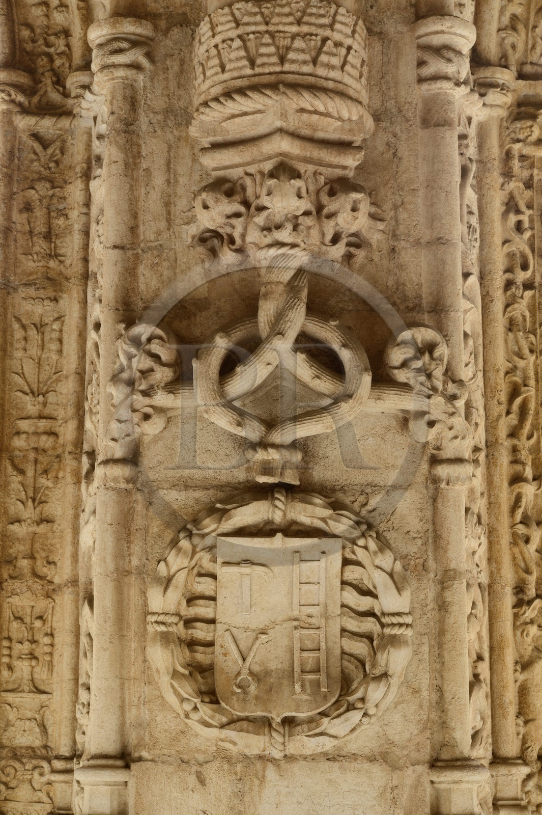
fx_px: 1582
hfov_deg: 19.4
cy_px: 408
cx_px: 271
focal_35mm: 70
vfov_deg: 28.9
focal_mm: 70
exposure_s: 1/160
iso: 200
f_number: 8
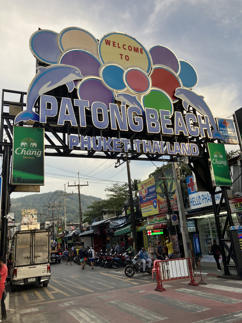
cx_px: 121
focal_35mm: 28
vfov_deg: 63.4
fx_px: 261
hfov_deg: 49.7
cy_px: 162
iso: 32
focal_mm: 3.99
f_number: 1.8
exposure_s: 1/972
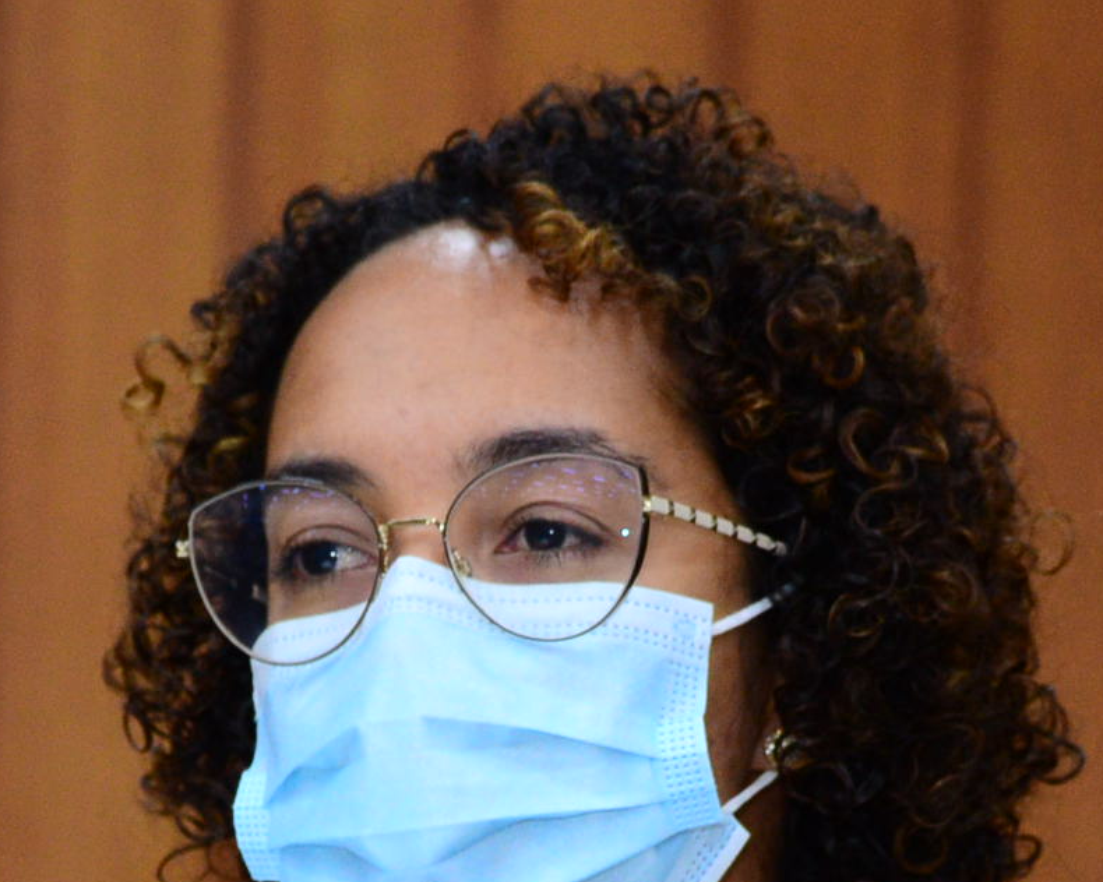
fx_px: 14005
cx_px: 517
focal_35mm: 429
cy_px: 1009
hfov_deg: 4.5
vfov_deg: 3.6
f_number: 5
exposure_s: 1/60
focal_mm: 120
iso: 2000
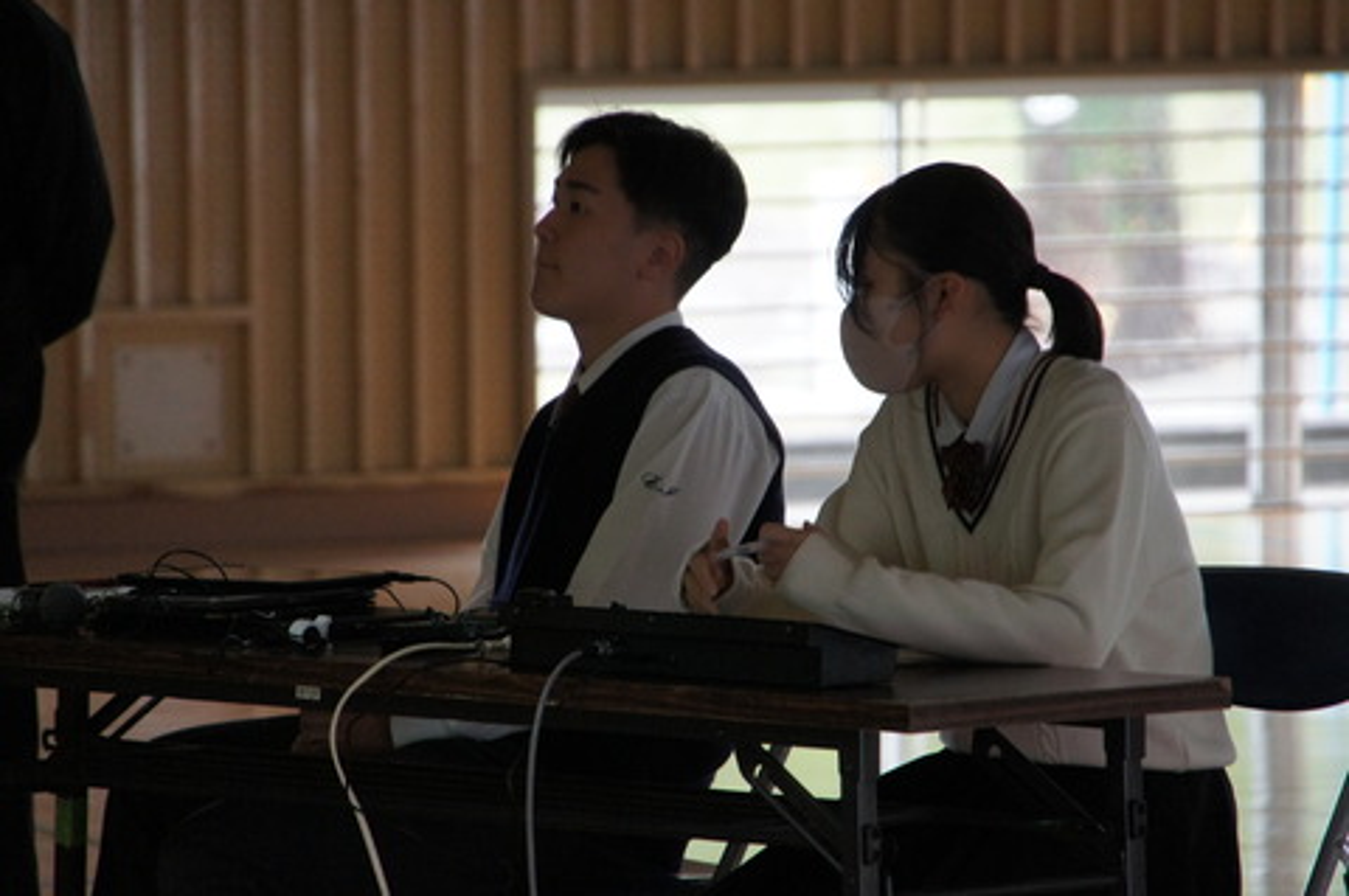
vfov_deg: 4.6
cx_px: 674
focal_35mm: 300
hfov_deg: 6.9
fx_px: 11230
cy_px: 448
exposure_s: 1/60
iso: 1600
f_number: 6.3
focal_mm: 200
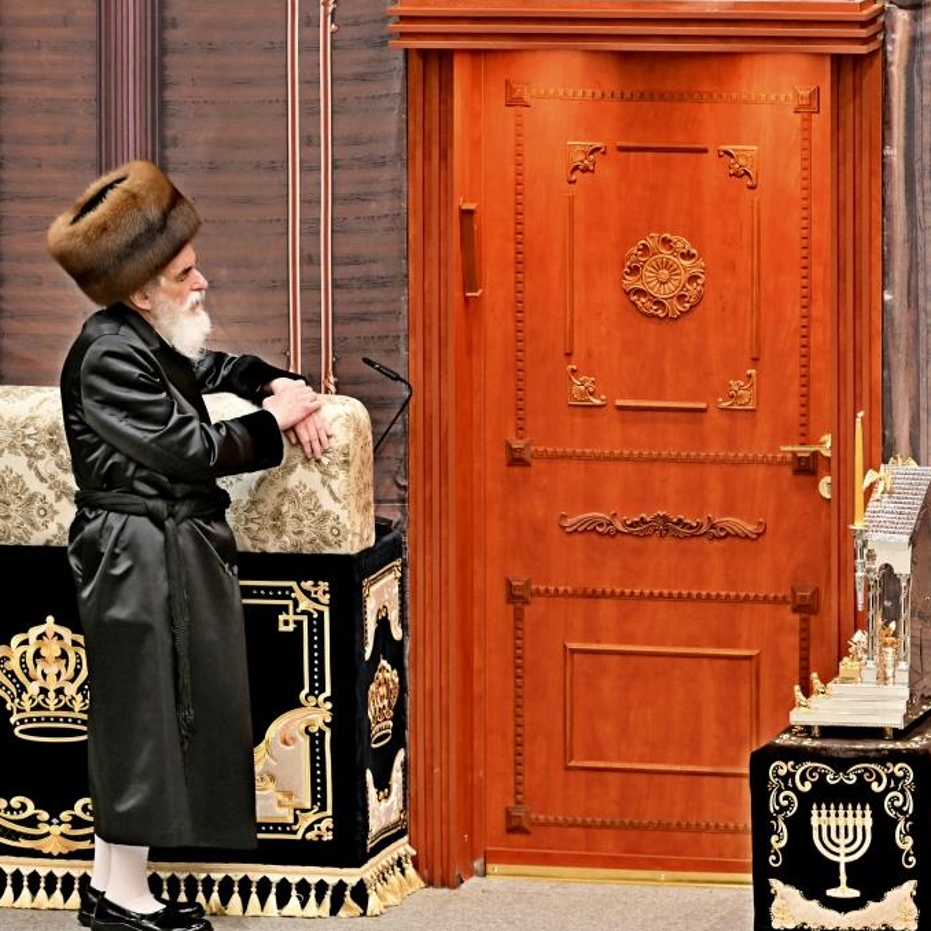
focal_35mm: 317
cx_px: 612
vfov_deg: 5.5
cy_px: 464
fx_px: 9646
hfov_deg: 5.5
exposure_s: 1/200
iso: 320
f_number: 2.8
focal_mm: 165
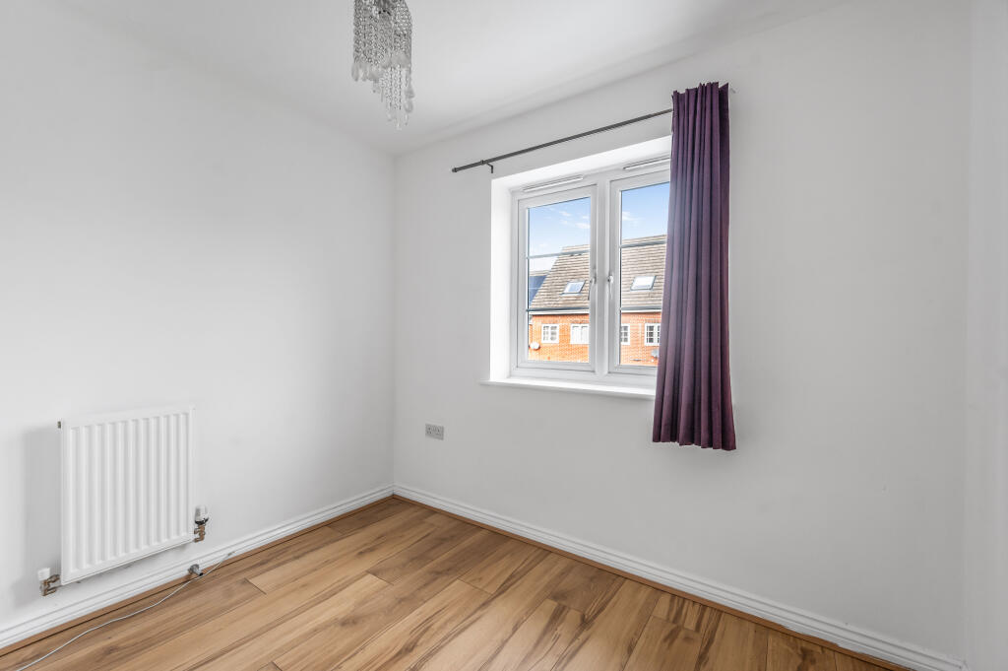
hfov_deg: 100.4
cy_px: 336
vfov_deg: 77.2
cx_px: 504
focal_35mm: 15
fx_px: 420
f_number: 6.3
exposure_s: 1/80
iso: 250
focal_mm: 15
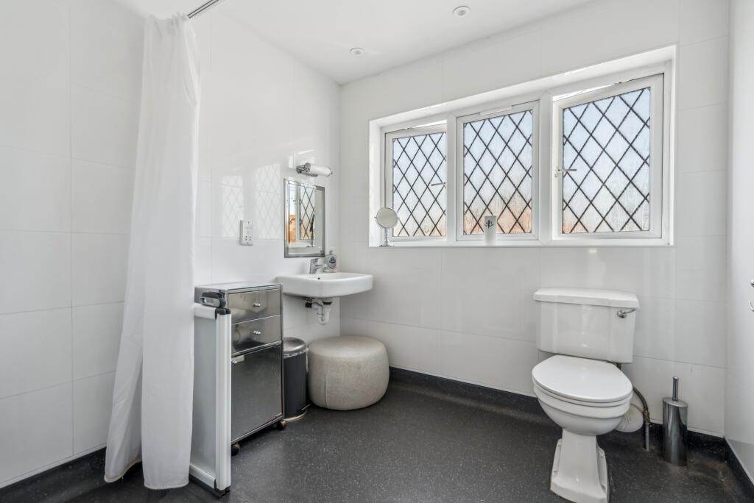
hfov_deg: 96.7
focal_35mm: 16
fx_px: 335
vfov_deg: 73.8
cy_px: 252
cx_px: 377
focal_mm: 16
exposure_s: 1/160
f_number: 5.6
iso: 640
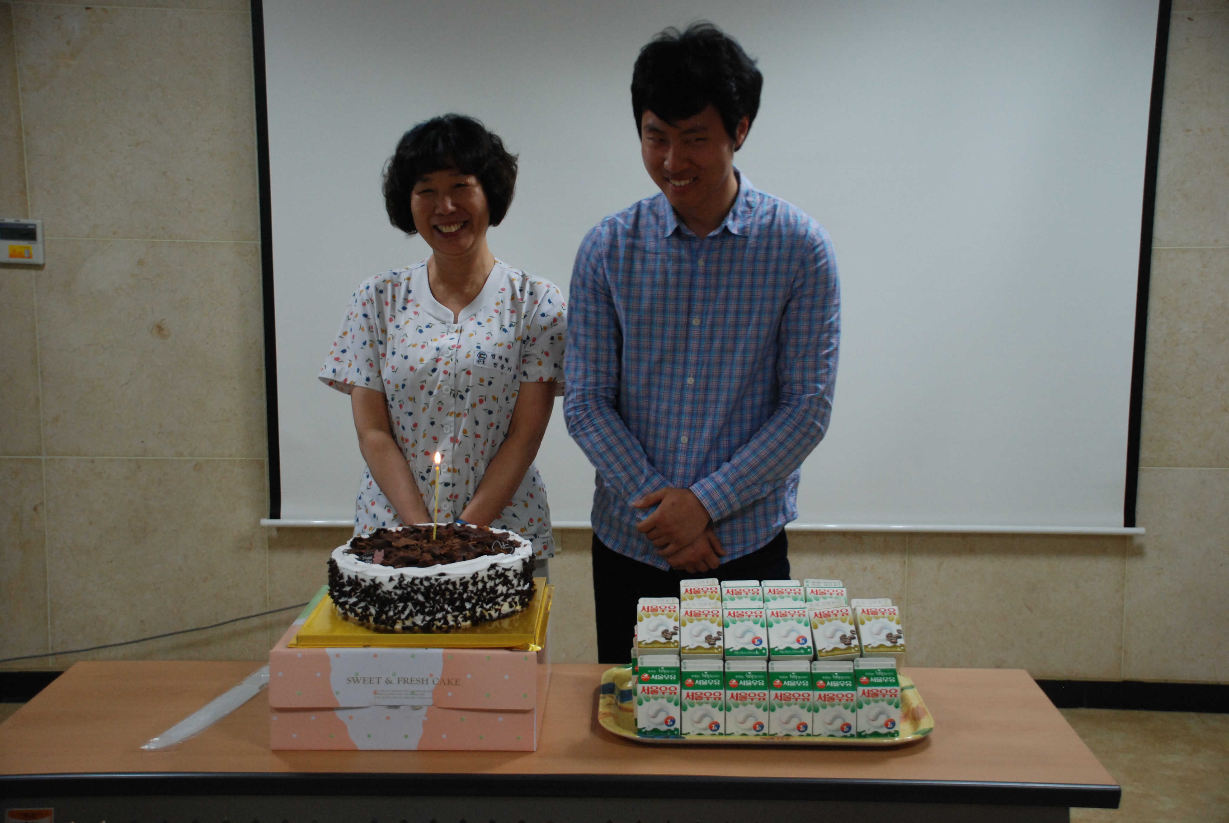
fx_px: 1589
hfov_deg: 42.3
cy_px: 412
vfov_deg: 29.0
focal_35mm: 46
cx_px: 614
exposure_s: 1/80
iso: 800
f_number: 4.5
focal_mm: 31
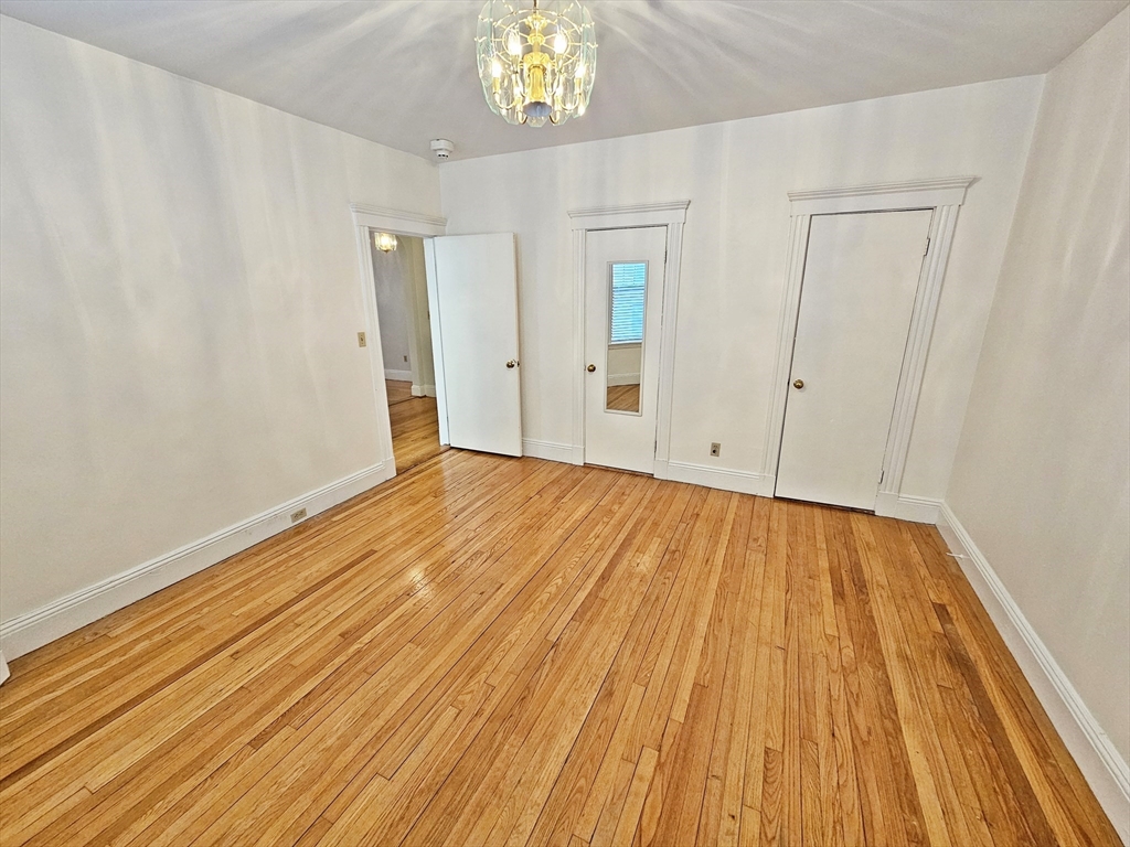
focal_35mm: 13
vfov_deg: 89.9
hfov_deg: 106.2
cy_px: 424
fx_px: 424
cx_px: 565
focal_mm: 2.2
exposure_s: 1/60
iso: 200
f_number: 2.2
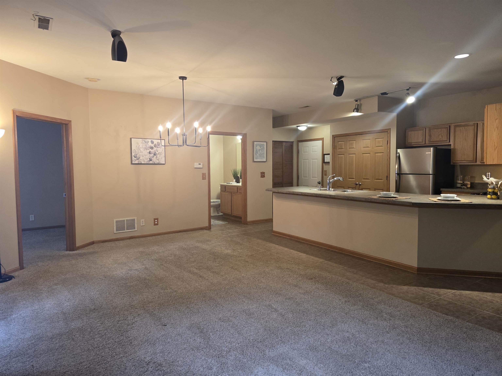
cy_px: 188
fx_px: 334
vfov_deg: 58.9
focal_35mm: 23
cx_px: 251
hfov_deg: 73.9
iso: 320
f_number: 1.7
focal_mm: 6.3
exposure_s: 1/120
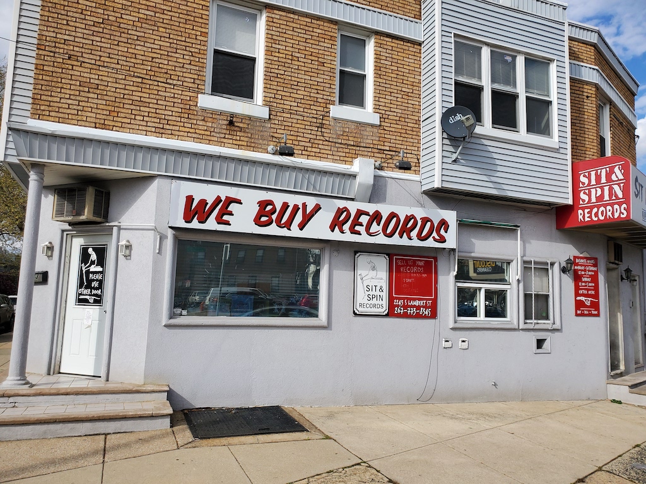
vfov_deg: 53.1
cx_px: 323
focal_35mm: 26
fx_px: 485
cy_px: 242
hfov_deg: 67.3
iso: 50
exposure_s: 1/2059
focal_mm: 4.3
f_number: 2.4
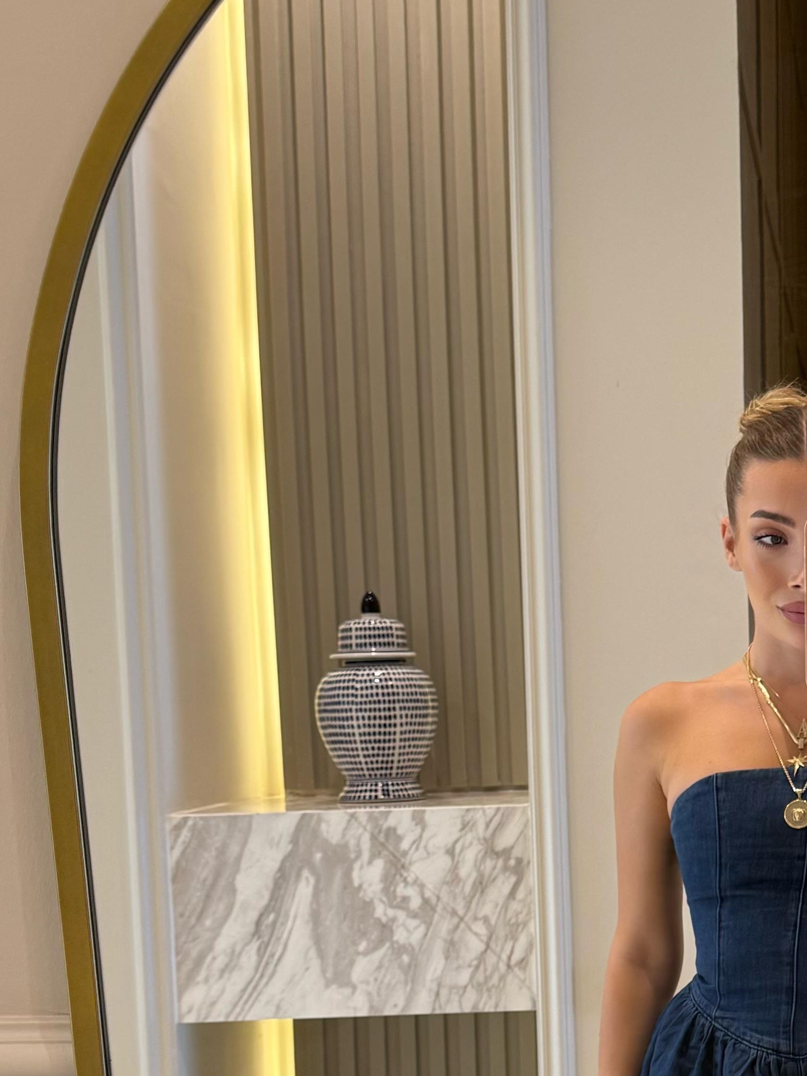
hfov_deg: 23.2
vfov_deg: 30.9
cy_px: 948
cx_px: 839
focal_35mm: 60
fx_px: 1865
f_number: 1.78
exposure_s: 1/50
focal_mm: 6.76
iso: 125
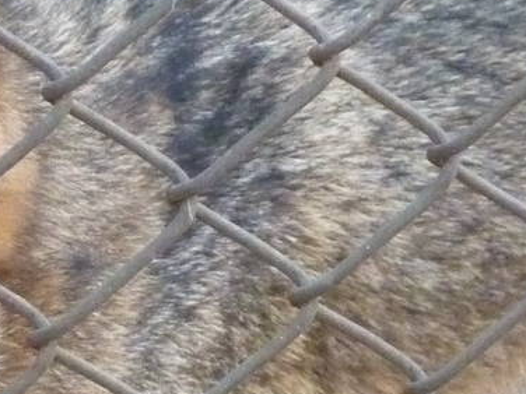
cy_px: 370
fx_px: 7704
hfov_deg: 3.9
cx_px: 204
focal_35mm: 507
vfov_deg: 2.9
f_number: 4.4
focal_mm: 19.5
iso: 800
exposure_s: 1/50
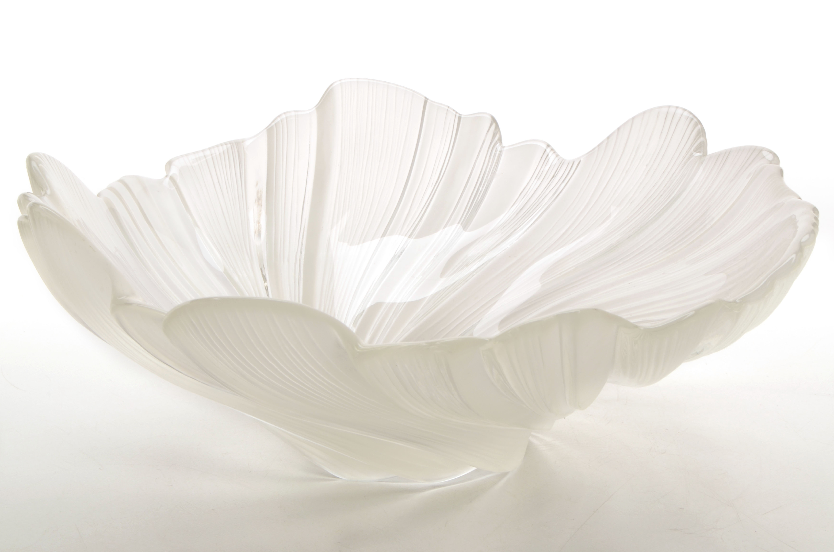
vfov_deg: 19.6
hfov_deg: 29.3
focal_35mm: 69
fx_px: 1595
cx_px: 417
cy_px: 276
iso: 100
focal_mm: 46
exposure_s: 1/160
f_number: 22
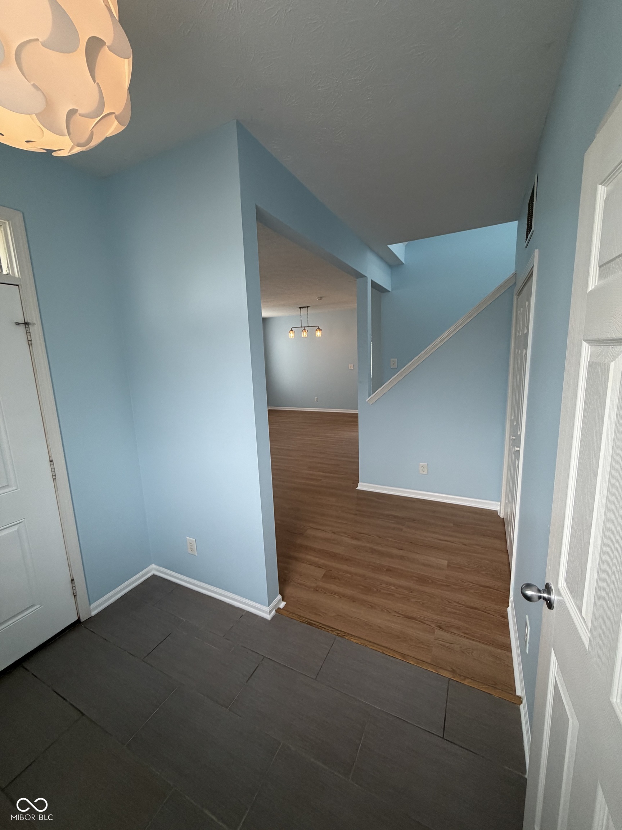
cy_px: 415
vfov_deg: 102.1
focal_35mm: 14
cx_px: 311
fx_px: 335
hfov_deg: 85.7
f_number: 2.2
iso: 250
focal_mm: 2.22
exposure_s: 1/120
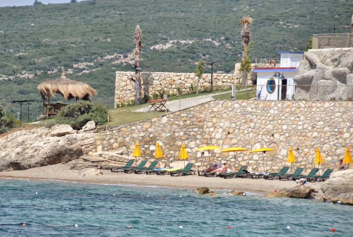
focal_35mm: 270
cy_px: 129
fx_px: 2651
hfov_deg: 7.6
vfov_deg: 5.1
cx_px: 150
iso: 200
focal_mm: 150
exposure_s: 1/1000
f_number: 5.6
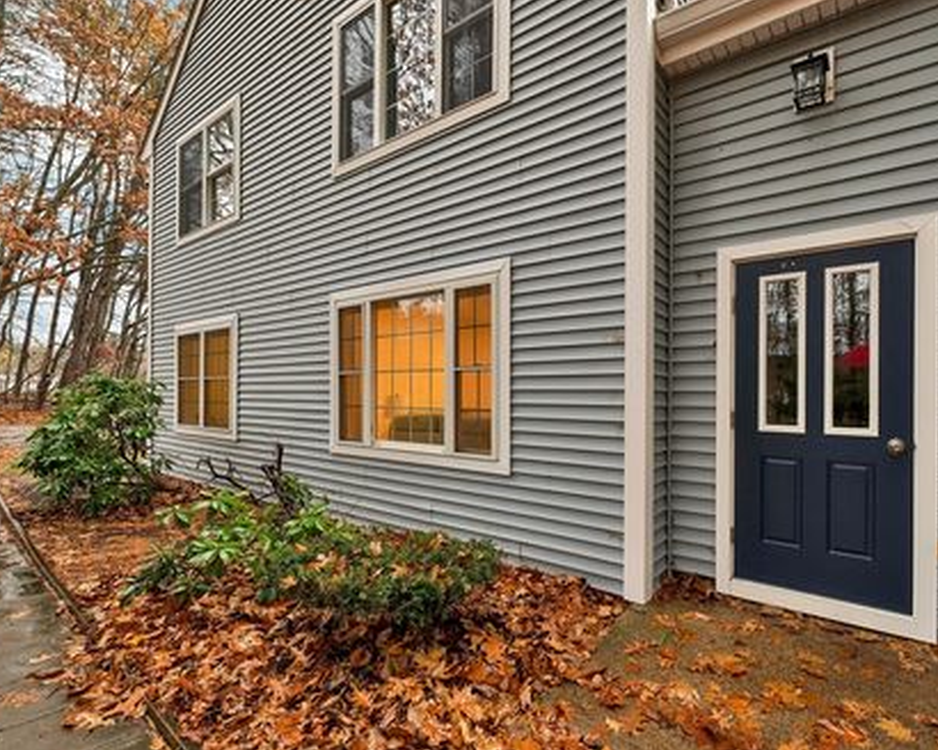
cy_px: 372
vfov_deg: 80.4
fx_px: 444
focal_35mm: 16
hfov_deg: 92.5
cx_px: 538
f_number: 8
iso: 400
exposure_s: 1/20
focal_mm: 14
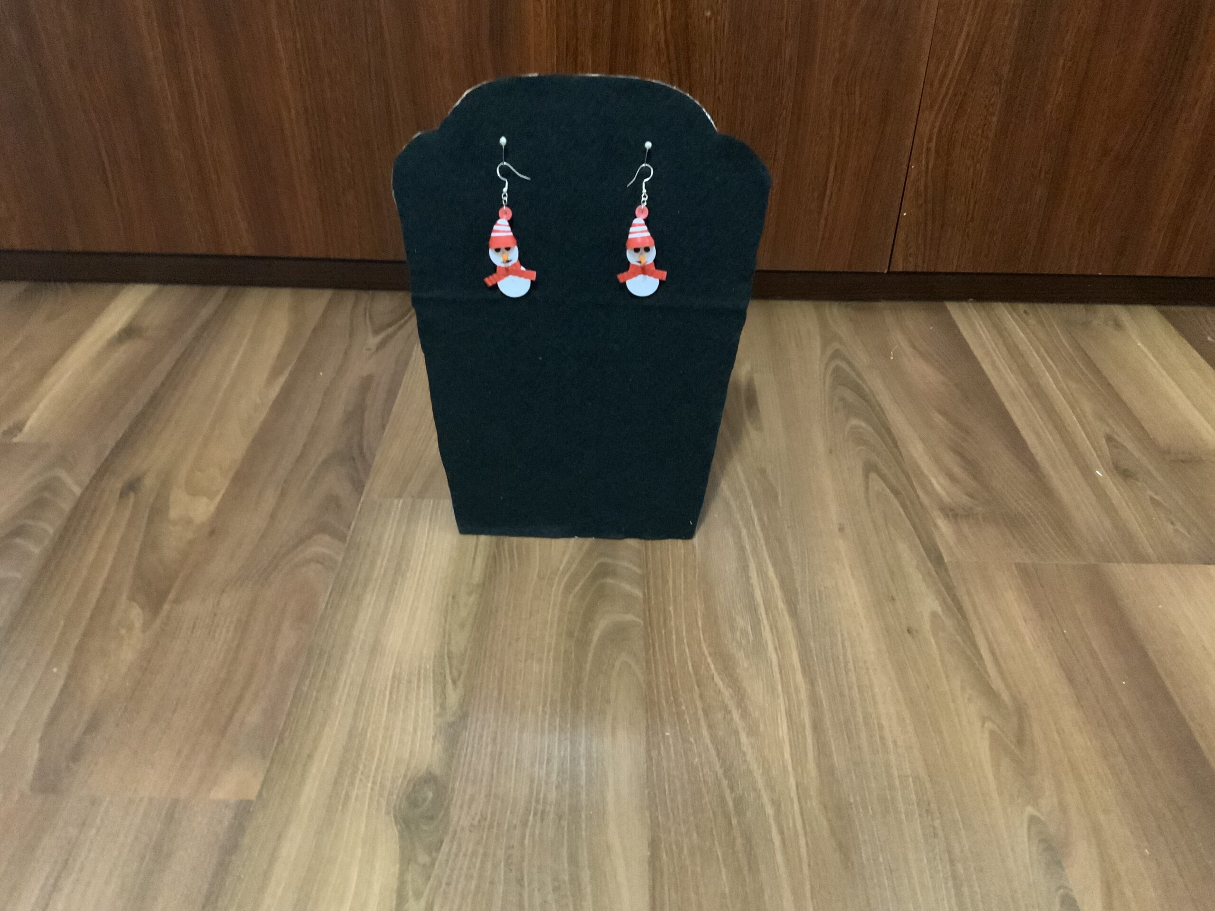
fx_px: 1018
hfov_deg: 61.7
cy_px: 456
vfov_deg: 48.2
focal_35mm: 29
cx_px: 608
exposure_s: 1/20
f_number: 1.8
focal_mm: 3
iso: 500
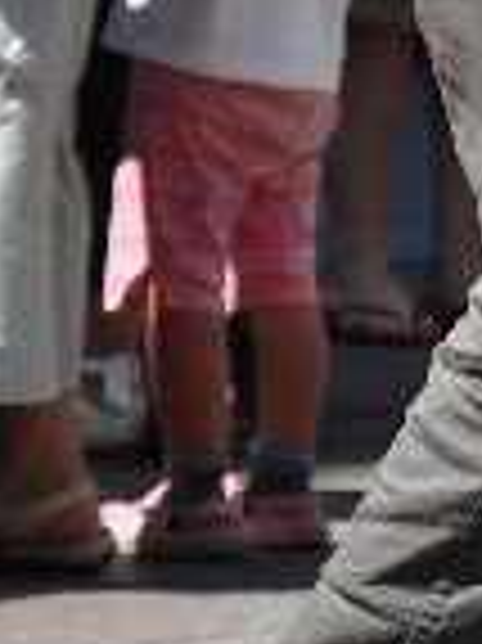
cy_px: -662
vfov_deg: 3.3
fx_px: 11137
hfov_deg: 2.5
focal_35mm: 599
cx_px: 838
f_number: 6.3
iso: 200
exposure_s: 1/640
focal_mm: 58
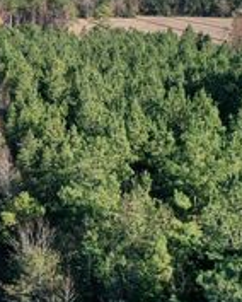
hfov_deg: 22.0
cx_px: -54
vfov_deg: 29.5
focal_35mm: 64
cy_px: 125
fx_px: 572
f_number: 2.8
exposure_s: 1/2000
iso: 100
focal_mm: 10.26
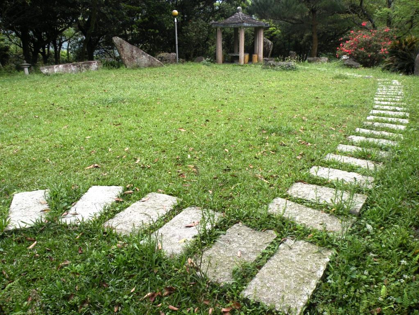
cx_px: 210
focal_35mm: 27
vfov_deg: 51.4
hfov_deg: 65.3
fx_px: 327
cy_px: 158
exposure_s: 1/65.1
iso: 64
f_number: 3.5
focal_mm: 4.7
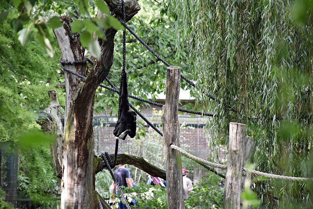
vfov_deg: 6.5
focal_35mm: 210
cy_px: 104
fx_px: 1826
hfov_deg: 9.8
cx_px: 156
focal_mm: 140
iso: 1400
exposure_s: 1/500
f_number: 5.6
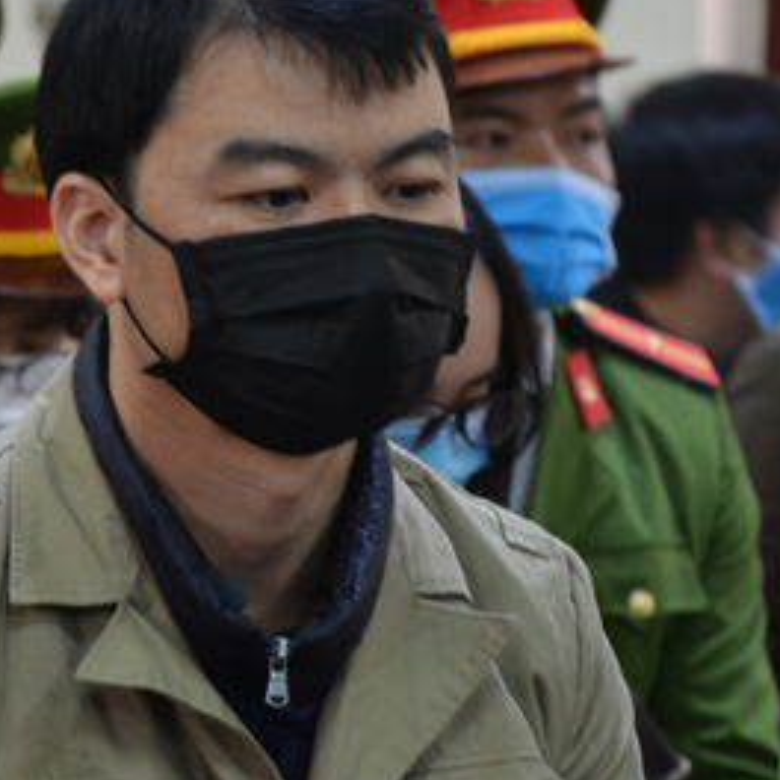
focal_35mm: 334
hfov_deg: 5.2
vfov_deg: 5.2
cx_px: 201
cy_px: 326
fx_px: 8516
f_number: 5.6
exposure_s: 1/8
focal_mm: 105
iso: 640
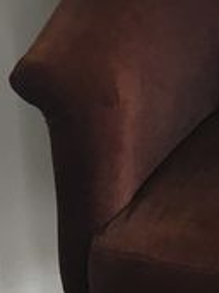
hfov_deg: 8.6
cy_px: -185
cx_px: 284
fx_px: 1436
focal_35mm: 170
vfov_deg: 11.1
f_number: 2.2
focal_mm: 4.15
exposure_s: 1/33
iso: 80
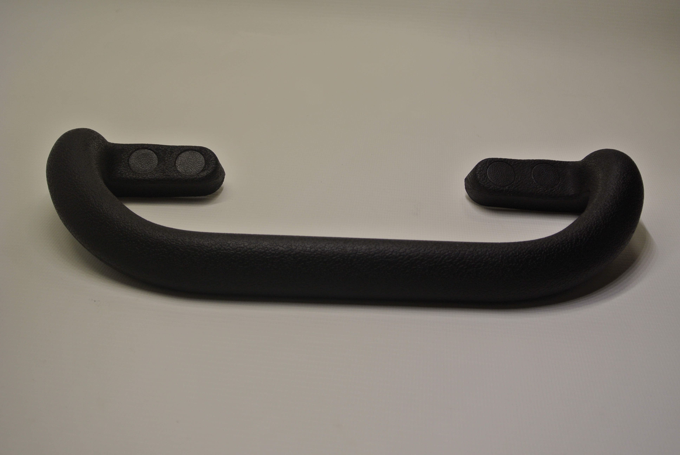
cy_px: 228
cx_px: 340
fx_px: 794
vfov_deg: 32.0
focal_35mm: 42
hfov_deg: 46.3
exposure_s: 1/125
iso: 100
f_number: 4.2
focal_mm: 15.7
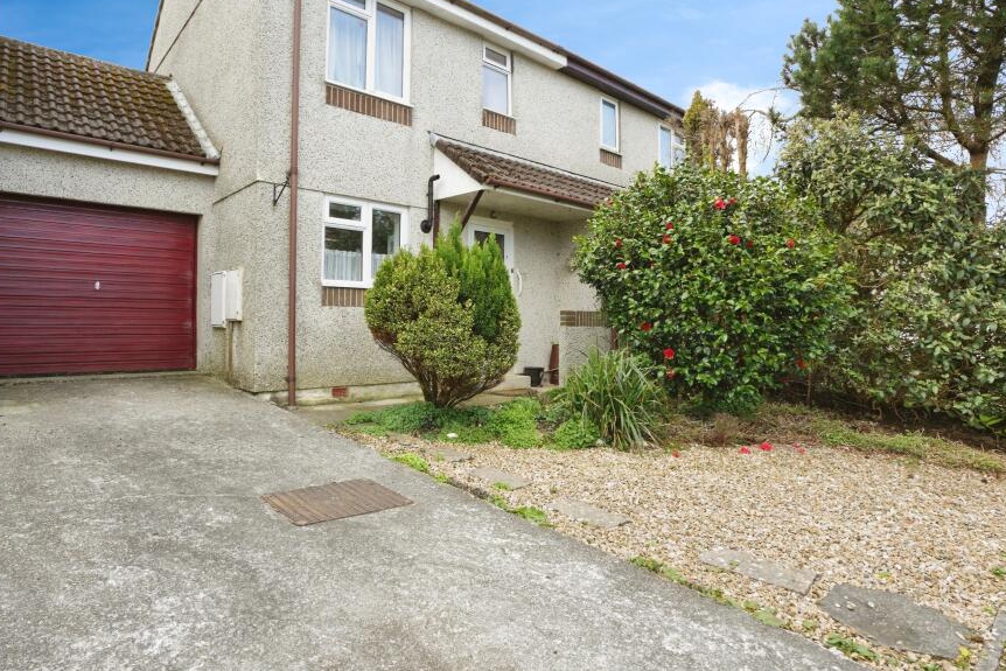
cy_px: 277
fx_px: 531
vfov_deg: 64.1
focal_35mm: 19
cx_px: 476
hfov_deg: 86.8
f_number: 9
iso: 800
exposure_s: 1/250
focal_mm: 16
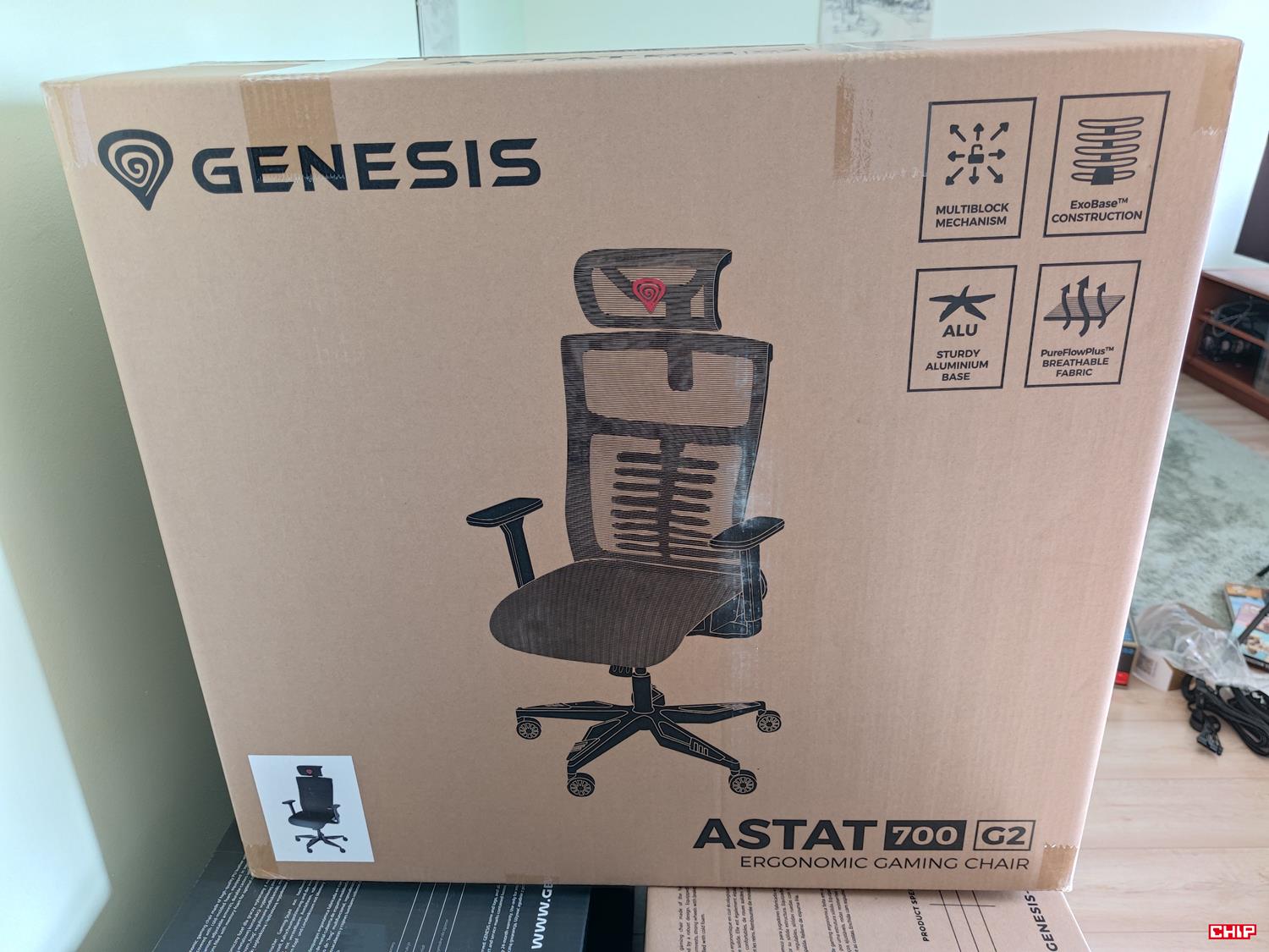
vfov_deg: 56.8
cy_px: 476
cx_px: 634
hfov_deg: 71.6
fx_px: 880
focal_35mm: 24
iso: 400
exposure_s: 1/28
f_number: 1.85
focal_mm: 6.78
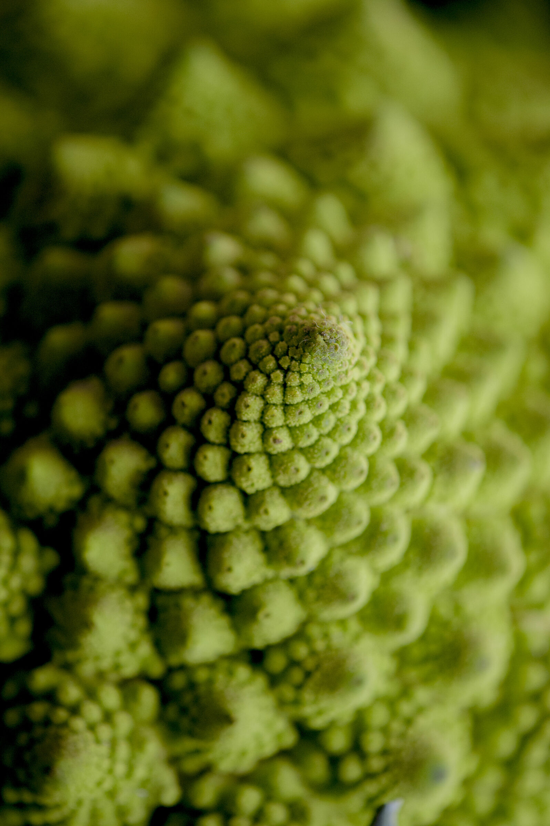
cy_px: 413
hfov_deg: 7.6
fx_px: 4130
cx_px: 275
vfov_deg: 11.4
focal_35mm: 180
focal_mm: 180
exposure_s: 1/80
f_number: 4.5
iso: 2500
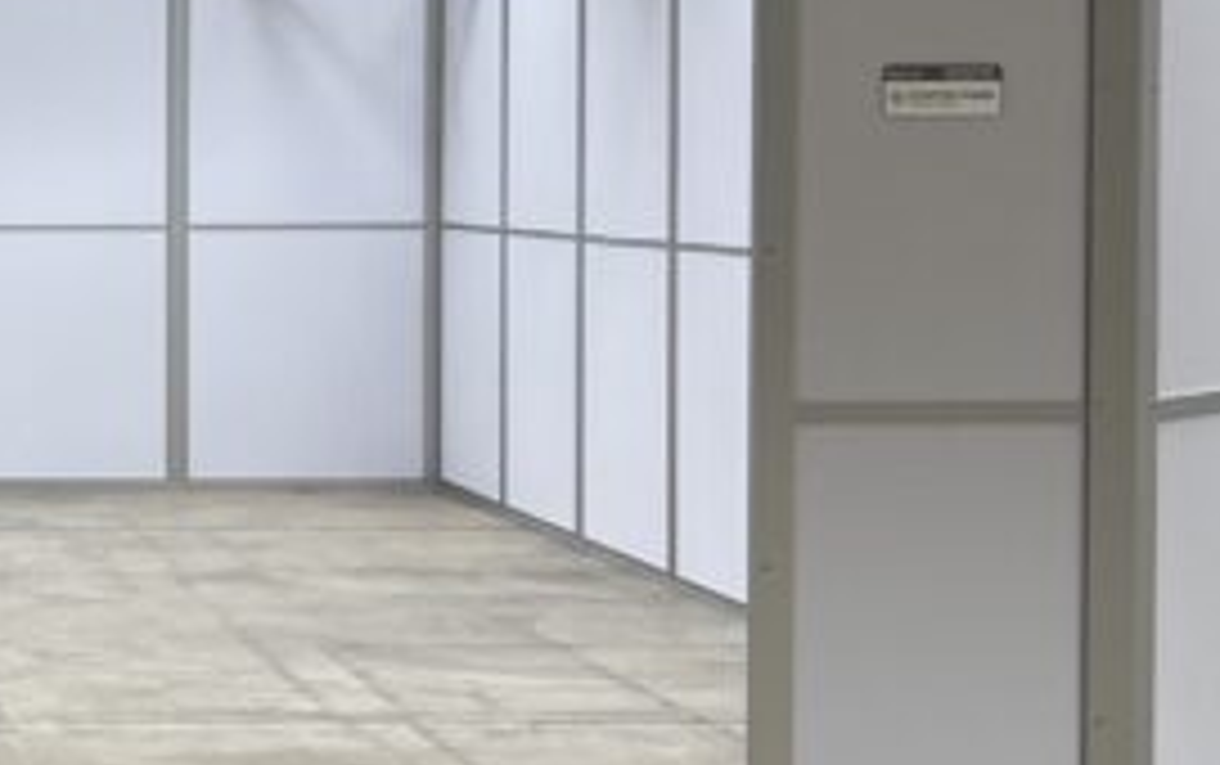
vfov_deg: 12.6
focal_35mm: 104
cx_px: -329
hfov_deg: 18.7
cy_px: 243
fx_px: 3461
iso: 64
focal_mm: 5.7
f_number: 1.5
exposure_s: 1/60
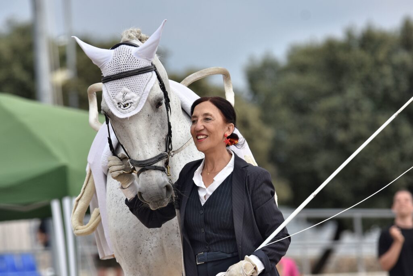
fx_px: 3786
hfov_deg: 6.2
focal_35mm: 330
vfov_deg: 4.2
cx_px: 206
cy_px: 138
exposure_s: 1/500
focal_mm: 220
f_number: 4
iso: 280
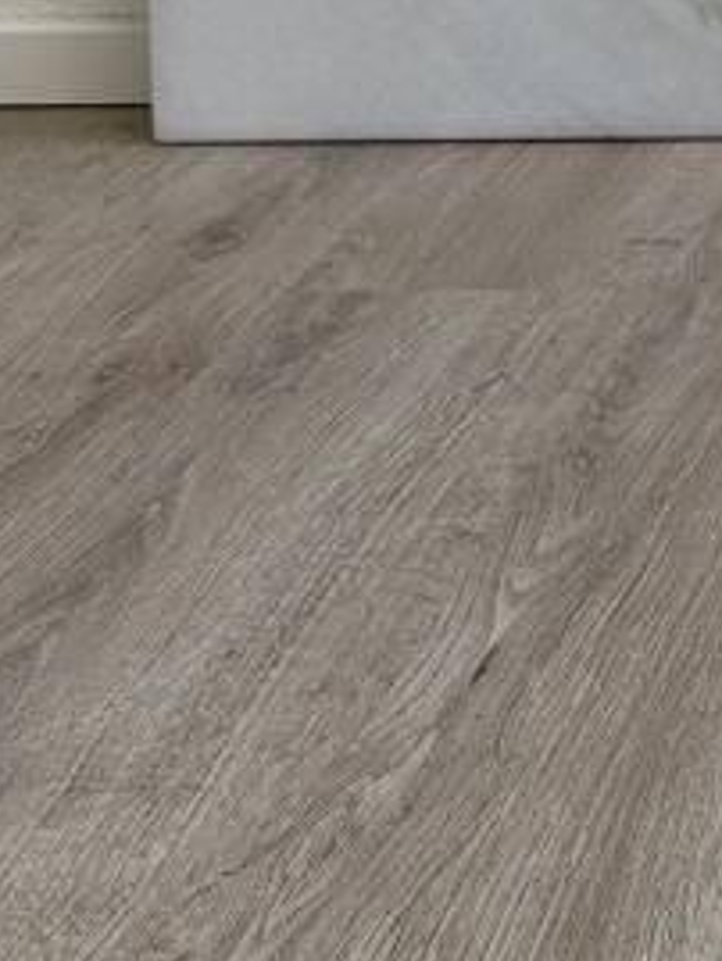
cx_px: 1455
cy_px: 25
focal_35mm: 107
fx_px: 2973
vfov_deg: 18.0
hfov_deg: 12.2
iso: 64
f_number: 1.8
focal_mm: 6.9
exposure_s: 1/100
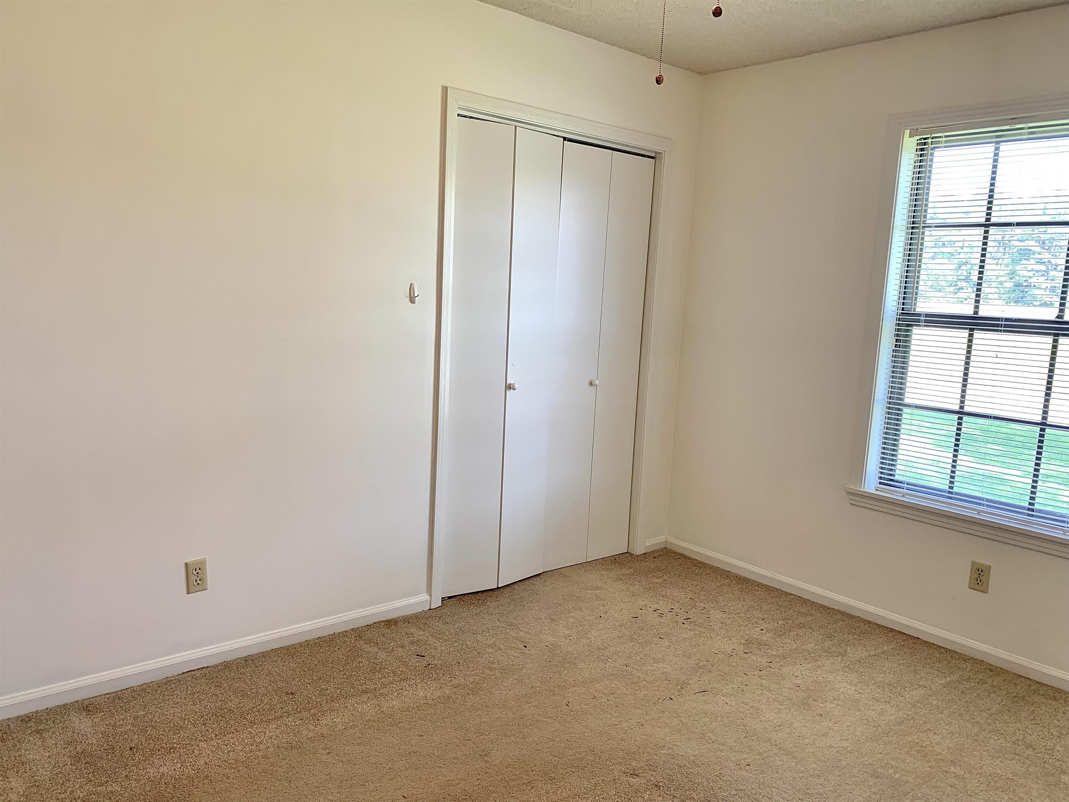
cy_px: 401
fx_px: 803
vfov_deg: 53.1
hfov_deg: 67.3
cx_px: 534
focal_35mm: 26
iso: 64
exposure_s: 1/60
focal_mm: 4.25
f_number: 1.8
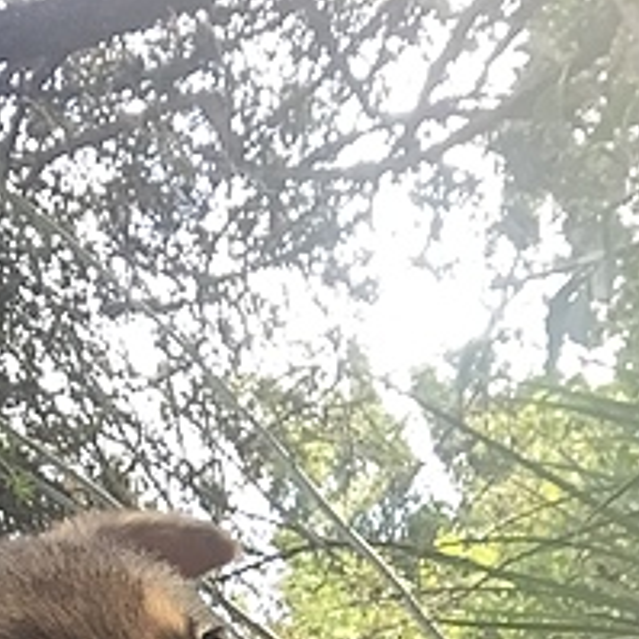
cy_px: 690
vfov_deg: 24.5
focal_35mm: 66
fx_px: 1378
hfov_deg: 25.7
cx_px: 141
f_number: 2.2
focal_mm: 2.65
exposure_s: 1/60
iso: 40
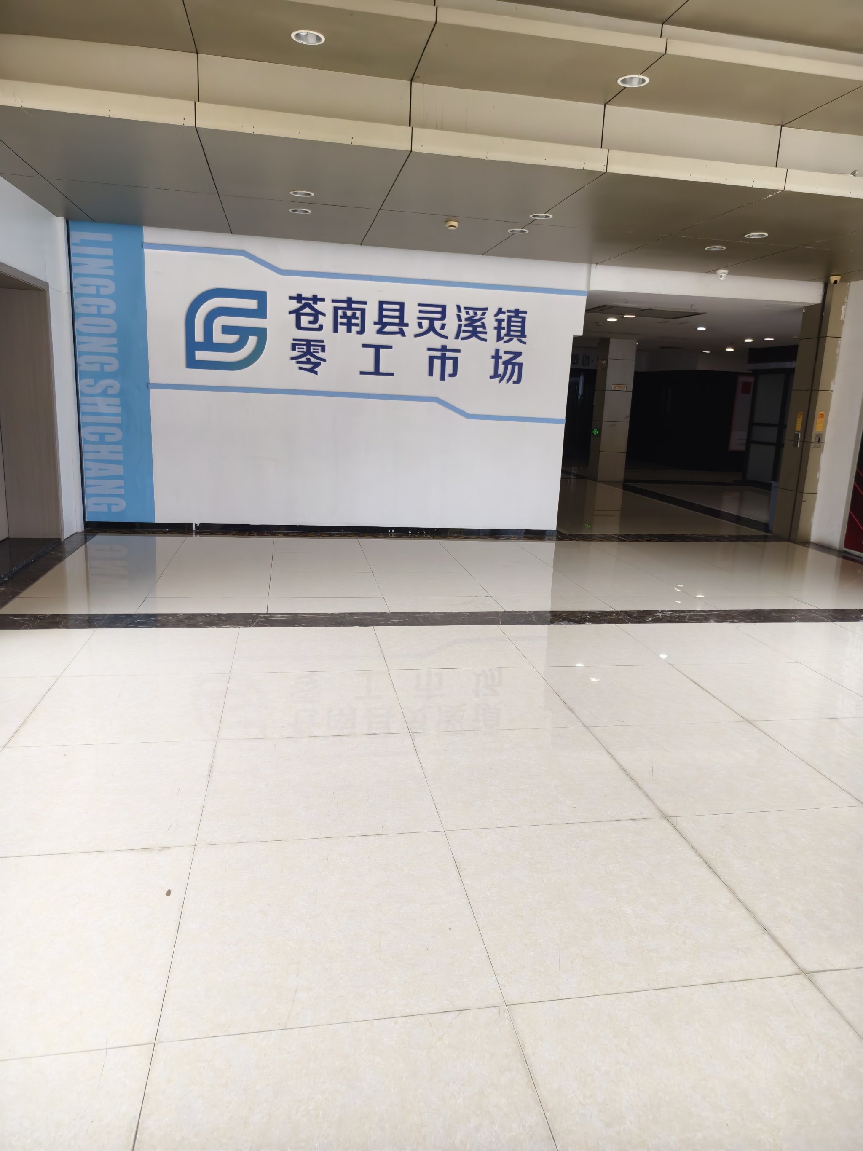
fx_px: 765
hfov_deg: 58.9
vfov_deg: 73.9
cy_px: 576
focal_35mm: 23
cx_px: 432
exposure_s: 1/588
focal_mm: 5.6
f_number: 1.57
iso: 357
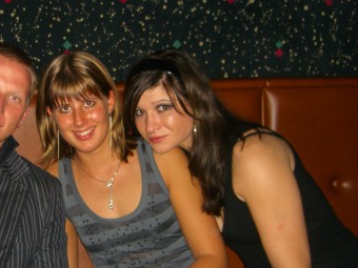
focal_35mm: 67
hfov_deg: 28.5
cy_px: 141
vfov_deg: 21.9
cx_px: 83
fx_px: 693
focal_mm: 7.9
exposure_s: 1/60
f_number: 2.8
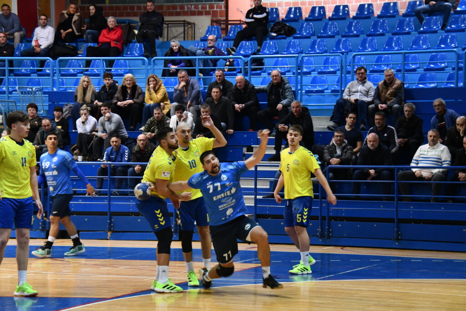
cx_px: 233
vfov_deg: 11.4
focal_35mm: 120
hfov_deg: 17.1
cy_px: 156
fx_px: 1553
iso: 3200
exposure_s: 1/160
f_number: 5
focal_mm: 80
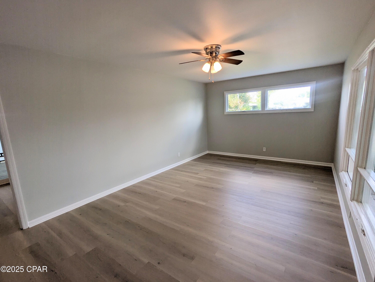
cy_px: 141
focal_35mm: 16
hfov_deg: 94.4
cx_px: 188
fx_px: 174
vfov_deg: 78.2
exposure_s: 1/142
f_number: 2.2
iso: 48
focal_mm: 2.35
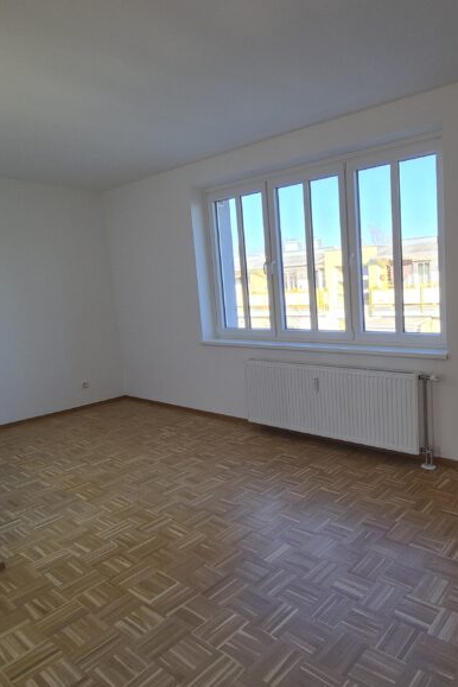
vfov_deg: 81.2
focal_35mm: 21
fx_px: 401
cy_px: 342
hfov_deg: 56.2
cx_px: 350
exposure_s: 1/168
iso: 50
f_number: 2.2
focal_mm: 2.2
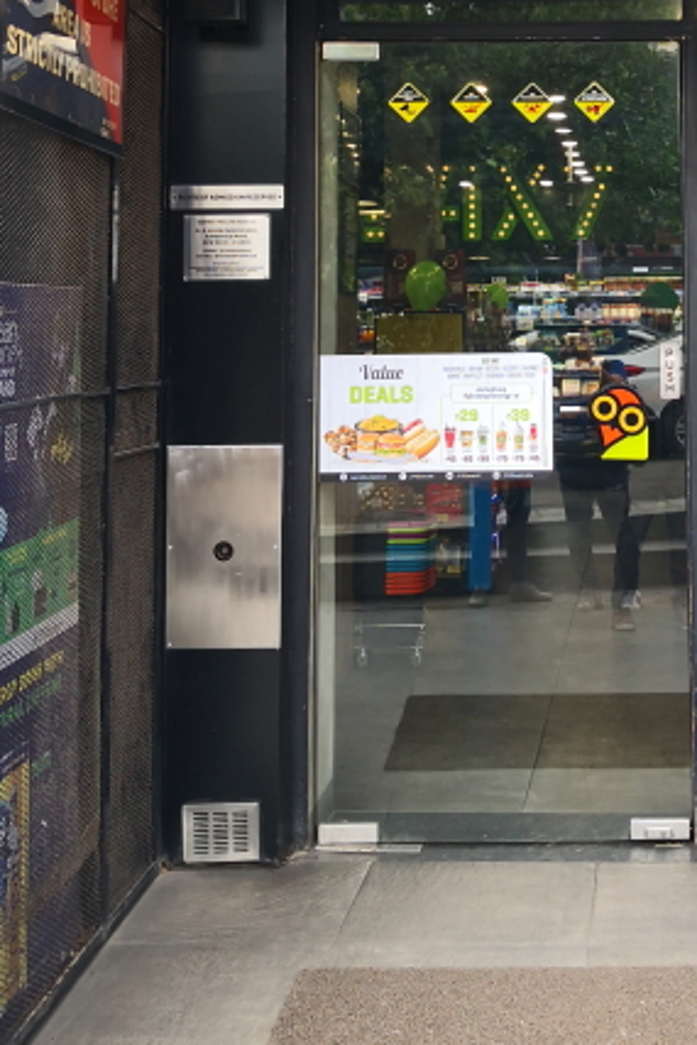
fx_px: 1654
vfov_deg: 33.7
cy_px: 165
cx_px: 587
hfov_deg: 23.3
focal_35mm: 57
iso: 50
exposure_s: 1/213
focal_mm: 3.95
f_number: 1.6
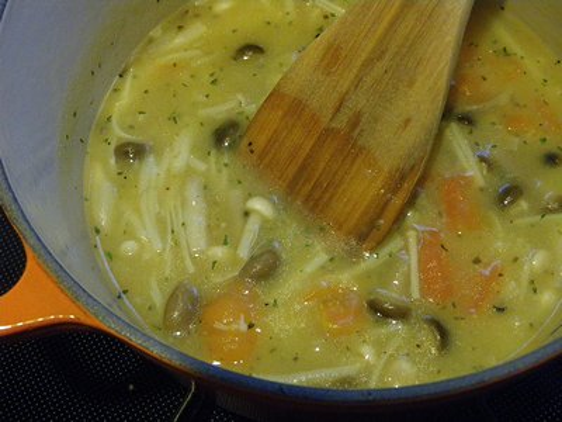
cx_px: 281
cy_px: 211
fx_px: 828
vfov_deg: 28.6
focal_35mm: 51
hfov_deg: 37.5
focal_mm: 9.1
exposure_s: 1/10
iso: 800
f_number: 4.4
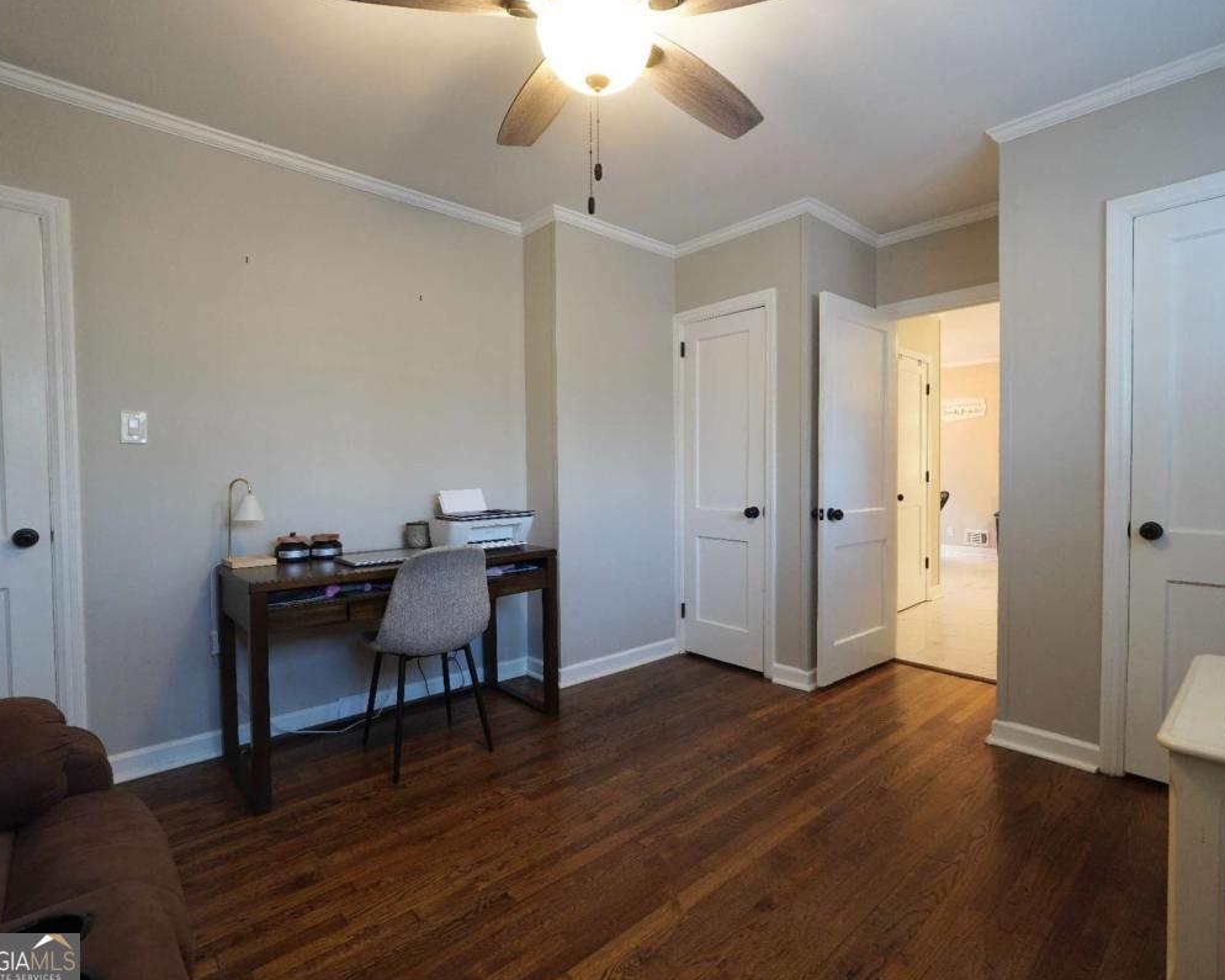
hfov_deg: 89.4
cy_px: 489
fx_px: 616
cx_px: 670
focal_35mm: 17
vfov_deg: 77.0
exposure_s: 1/8
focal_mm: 10
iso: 400
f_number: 5.6
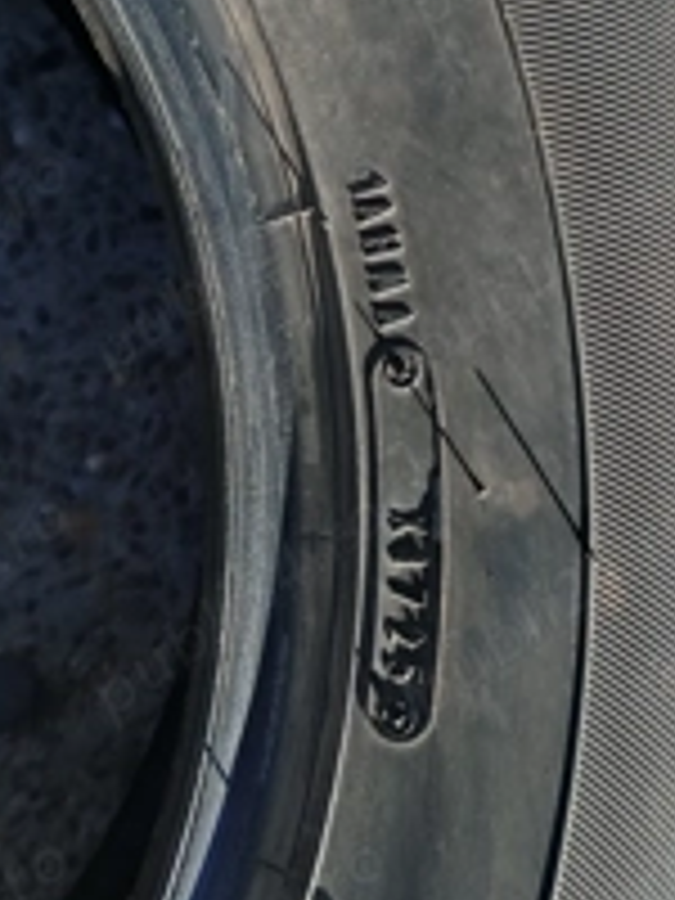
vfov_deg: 36.6
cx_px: 396
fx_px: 1352
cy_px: 338
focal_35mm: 52
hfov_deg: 28.0
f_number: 1.8
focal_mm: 6.24
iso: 100
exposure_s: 1/284
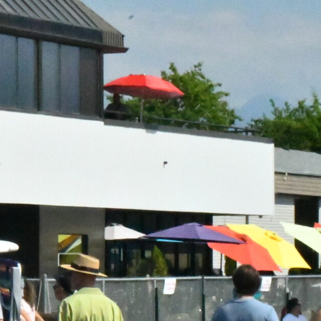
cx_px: -181
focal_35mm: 289
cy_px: 92
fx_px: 3032
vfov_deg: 6.1
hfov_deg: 6.0
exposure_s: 1/8000
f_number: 32
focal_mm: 70
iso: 32000
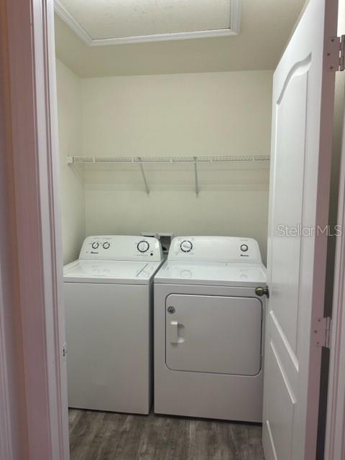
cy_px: 230
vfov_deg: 71.6
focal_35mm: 24
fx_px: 319
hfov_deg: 56.8
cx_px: 172
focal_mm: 6.86
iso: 125
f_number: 1.78
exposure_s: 1/120
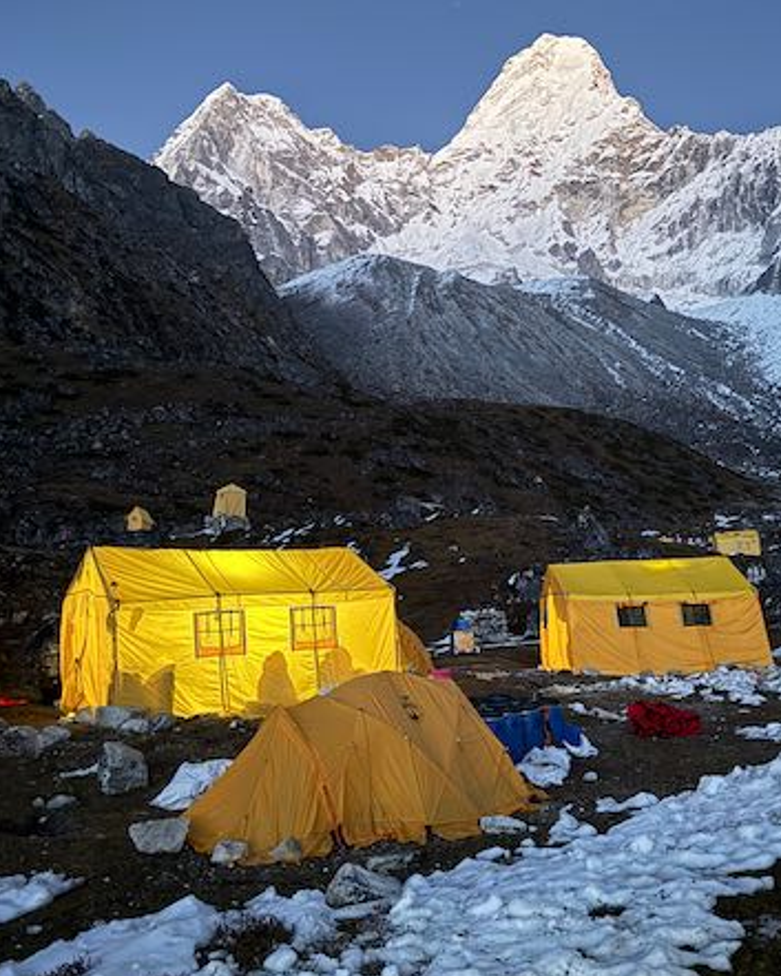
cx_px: 442
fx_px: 982
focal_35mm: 34
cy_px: 458
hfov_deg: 43.3
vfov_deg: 52.8
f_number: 1.78
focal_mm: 6.76
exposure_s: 1/9
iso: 2000
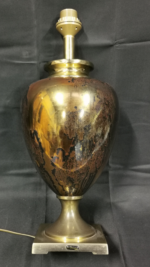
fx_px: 283
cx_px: 65
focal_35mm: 40
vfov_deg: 50.5
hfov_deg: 29.7
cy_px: 132
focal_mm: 5.58
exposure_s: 1/25
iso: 500
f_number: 1.8
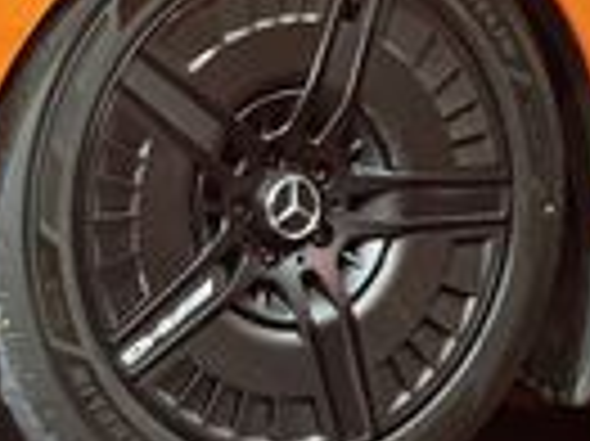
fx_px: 4972
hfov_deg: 6.7
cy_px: -126
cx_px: -131
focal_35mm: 292
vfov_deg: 5.1
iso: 320
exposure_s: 1/100
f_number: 1.8
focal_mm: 11.5
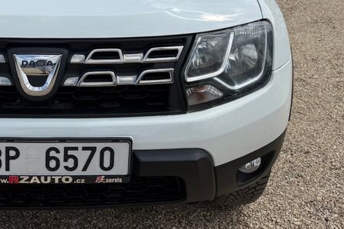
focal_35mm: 56
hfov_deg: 34.4
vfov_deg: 23.7
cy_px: 36
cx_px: 63
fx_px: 535
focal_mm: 6.76
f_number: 1.78
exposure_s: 1/6711
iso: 80
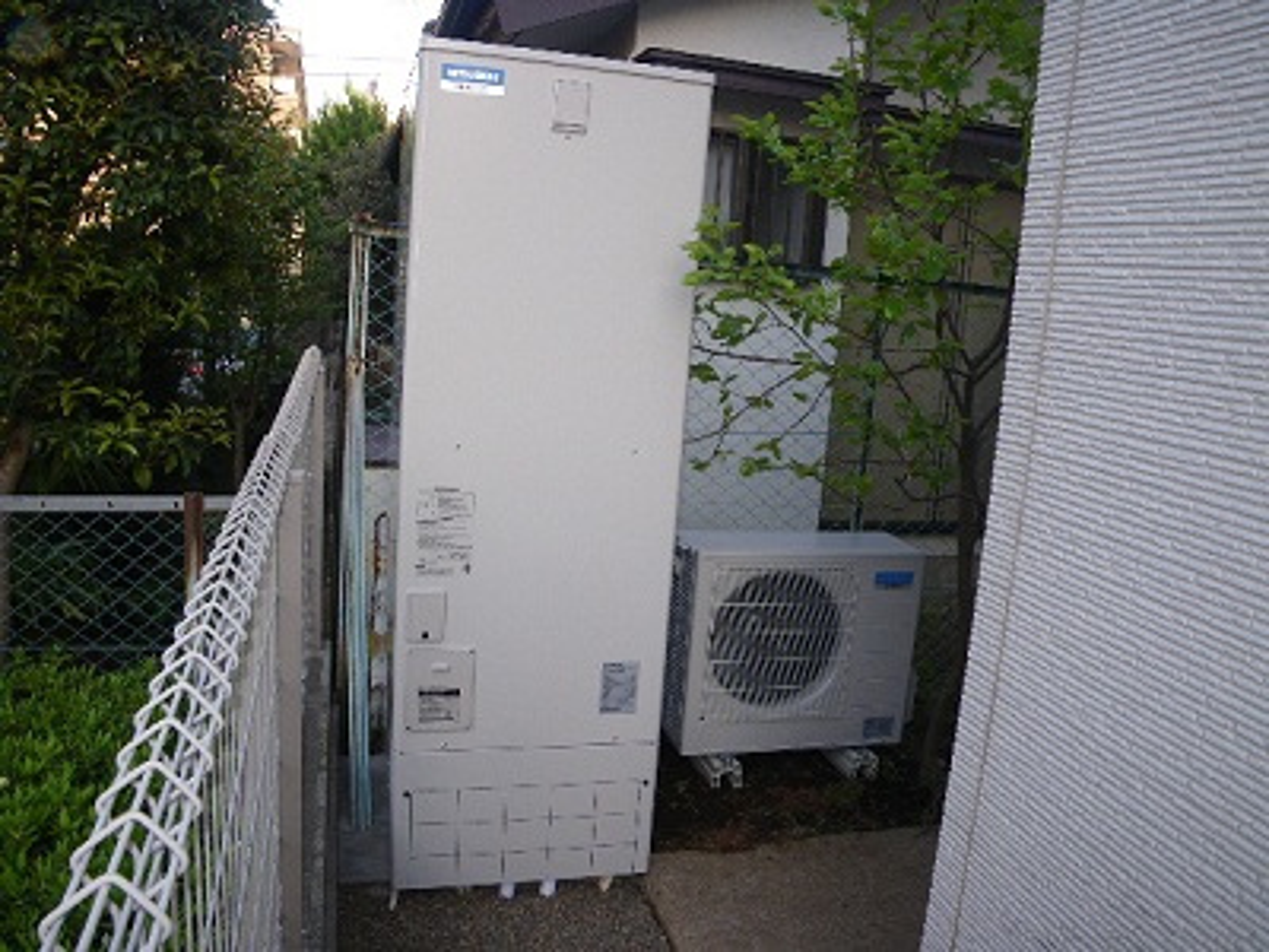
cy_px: 476
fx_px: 1026
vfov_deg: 49.7
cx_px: 634
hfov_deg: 63.4
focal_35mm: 28
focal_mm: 5
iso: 50
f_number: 3.5
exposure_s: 1/50
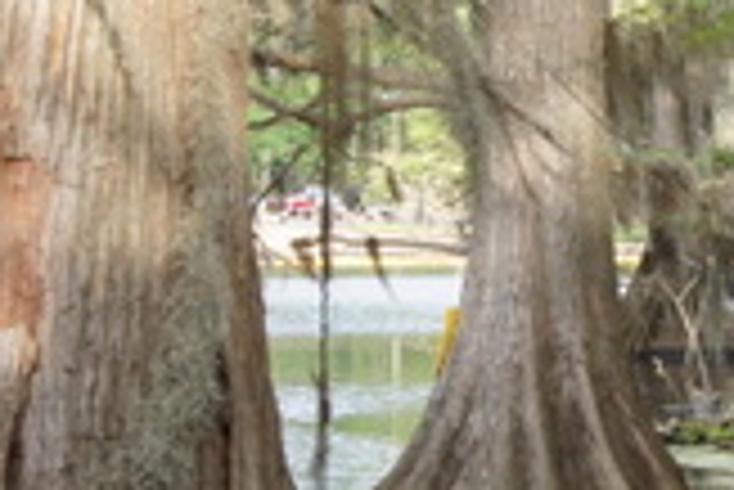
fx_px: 4510
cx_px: 554
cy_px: 402
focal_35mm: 221
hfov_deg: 9.3
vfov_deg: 6.2
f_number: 6.3
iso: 200
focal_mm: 30
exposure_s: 1/60
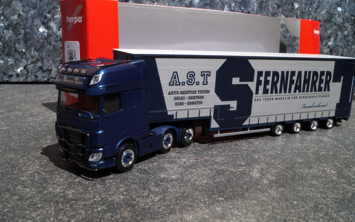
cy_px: 111
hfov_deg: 52.7
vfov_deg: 34.4
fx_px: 358
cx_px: 178
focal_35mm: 37
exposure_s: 1/60
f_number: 25
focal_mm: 24
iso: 250
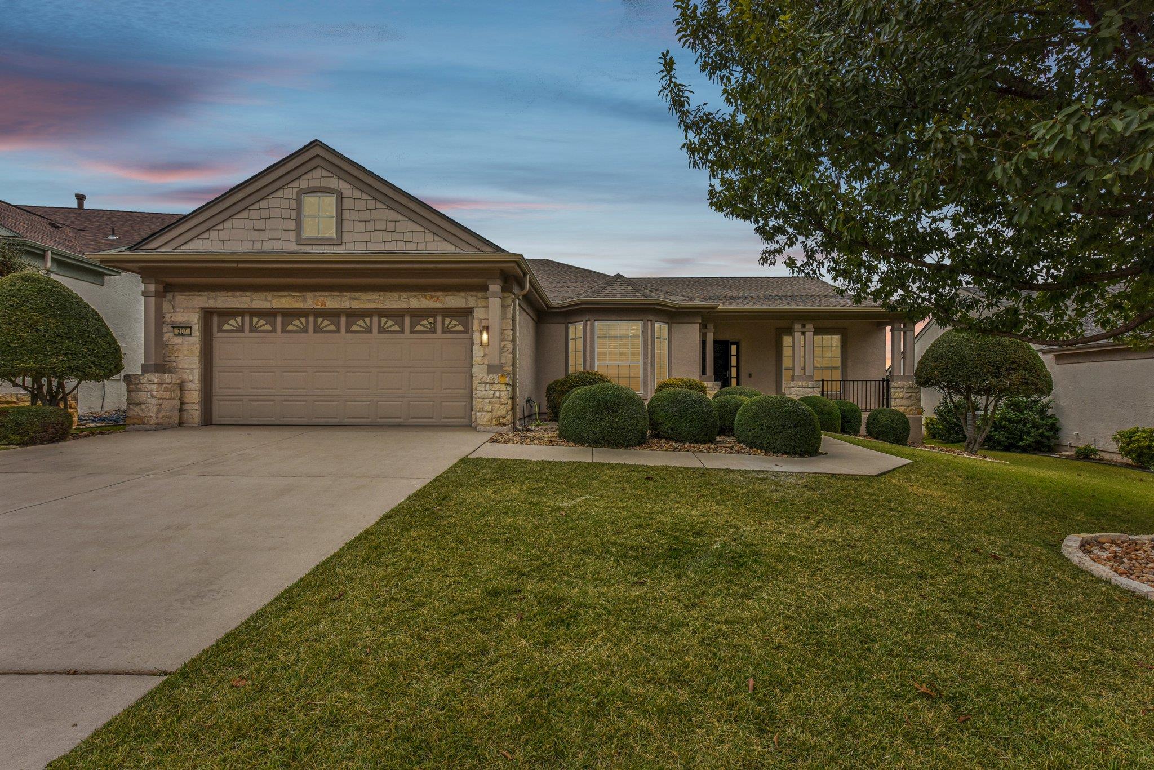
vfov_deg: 73.8
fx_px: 513
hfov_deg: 96.7
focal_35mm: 16
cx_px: 577
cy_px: 385
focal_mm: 16
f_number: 8
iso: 400
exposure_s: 1/640
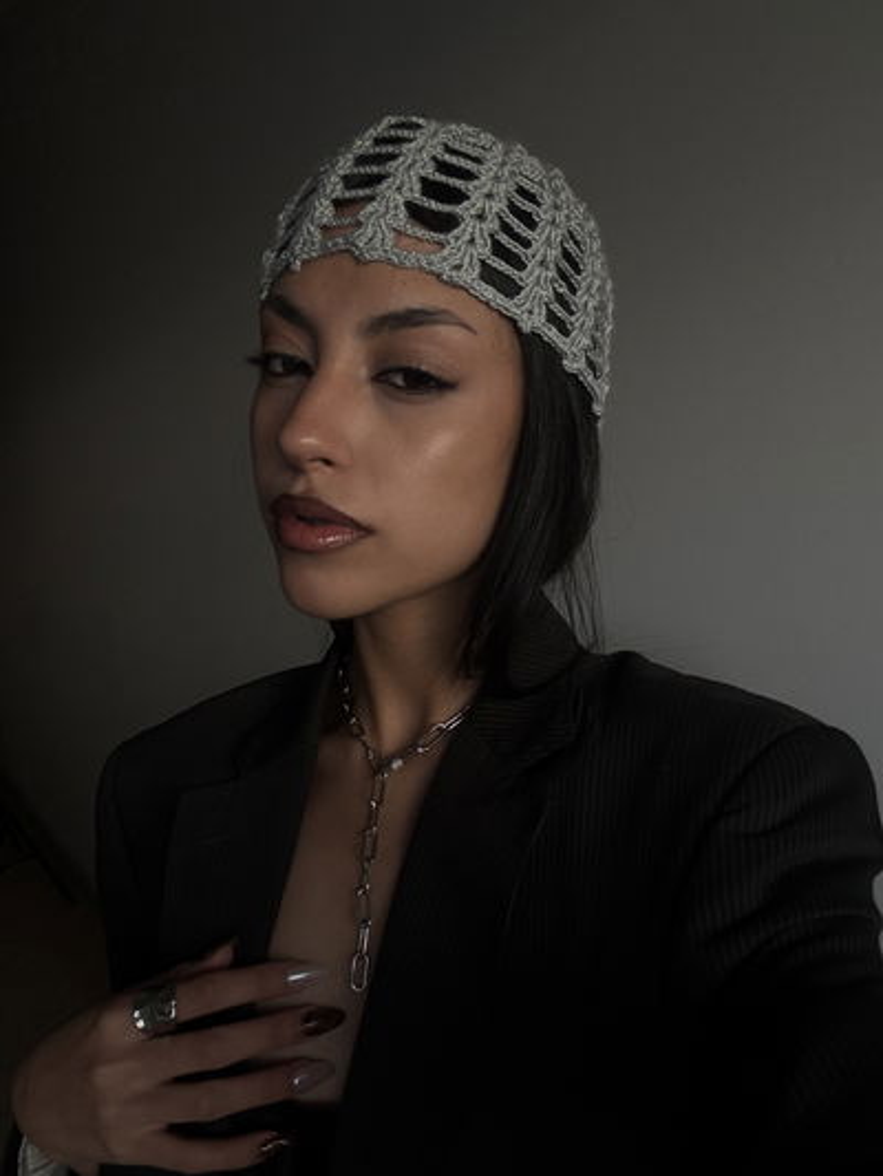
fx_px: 1020
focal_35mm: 30
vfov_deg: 60.0
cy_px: 588
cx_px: 442
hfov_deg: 46.8
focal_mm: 2.69
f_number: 1.9
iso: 80
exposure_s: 1/69
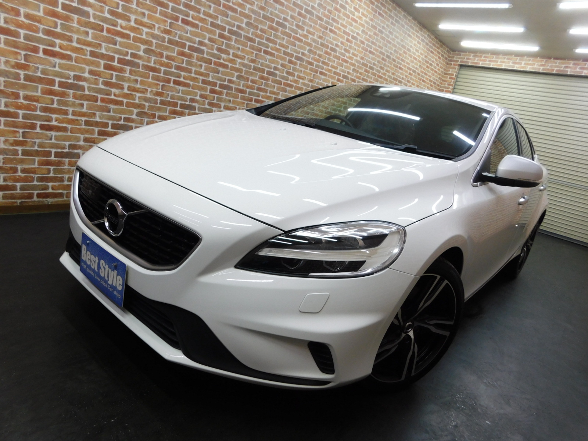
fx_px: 391
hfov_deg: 73.9
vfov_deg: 58.9
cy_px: 220
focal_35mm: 23
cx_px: 294
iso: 140
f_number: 3
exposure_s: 1/30
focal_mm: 4
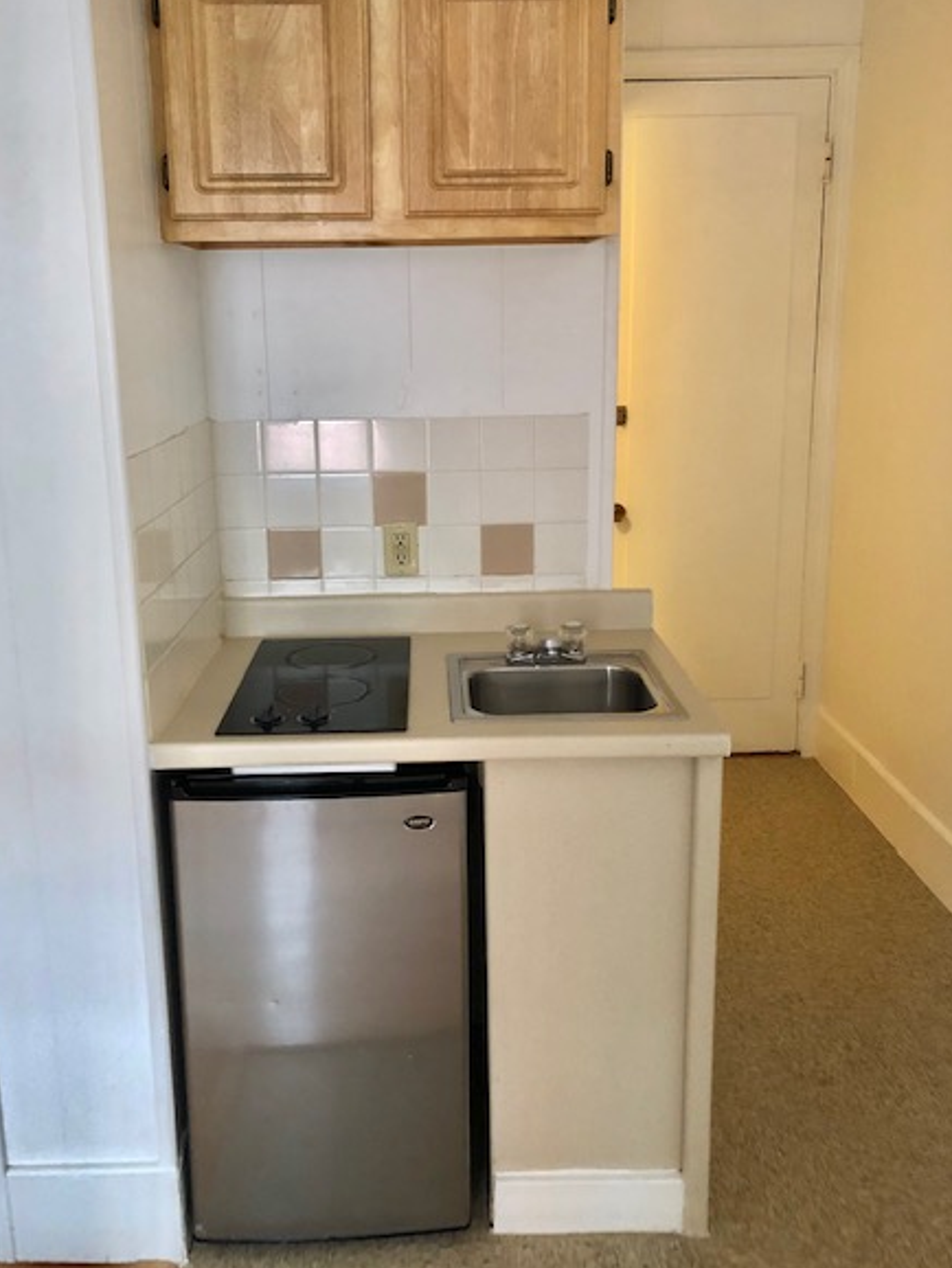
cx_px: 437
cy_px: 584
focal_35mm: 31
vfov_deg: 58.3
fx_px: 1136
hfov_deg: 45.4
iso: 100
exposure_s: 1/15
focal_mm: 3.99
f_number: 1.8
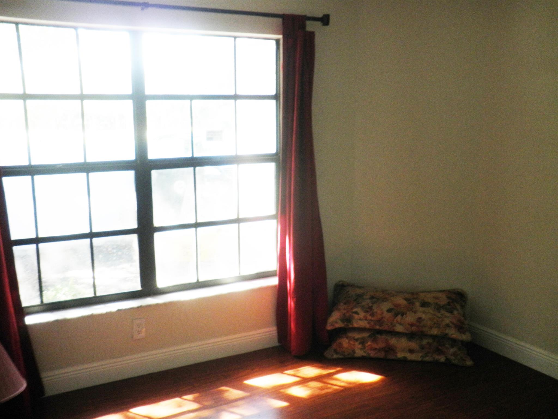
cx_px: 279
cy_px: 210
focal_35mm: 36
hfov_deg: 51.4
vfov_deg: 39.7
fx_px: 580
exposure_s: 1/30
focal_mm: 6.3
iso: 160
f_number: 3.5
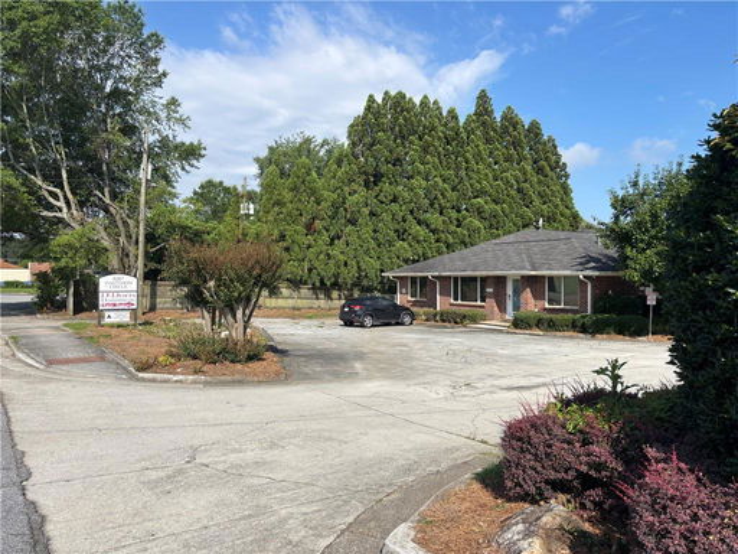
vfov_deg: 53.1
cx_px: 369
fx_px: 554
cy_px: 277
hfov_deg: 67.3
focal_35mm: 26
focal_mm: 5.96
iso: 50
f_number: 1.6
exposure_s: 1/3413
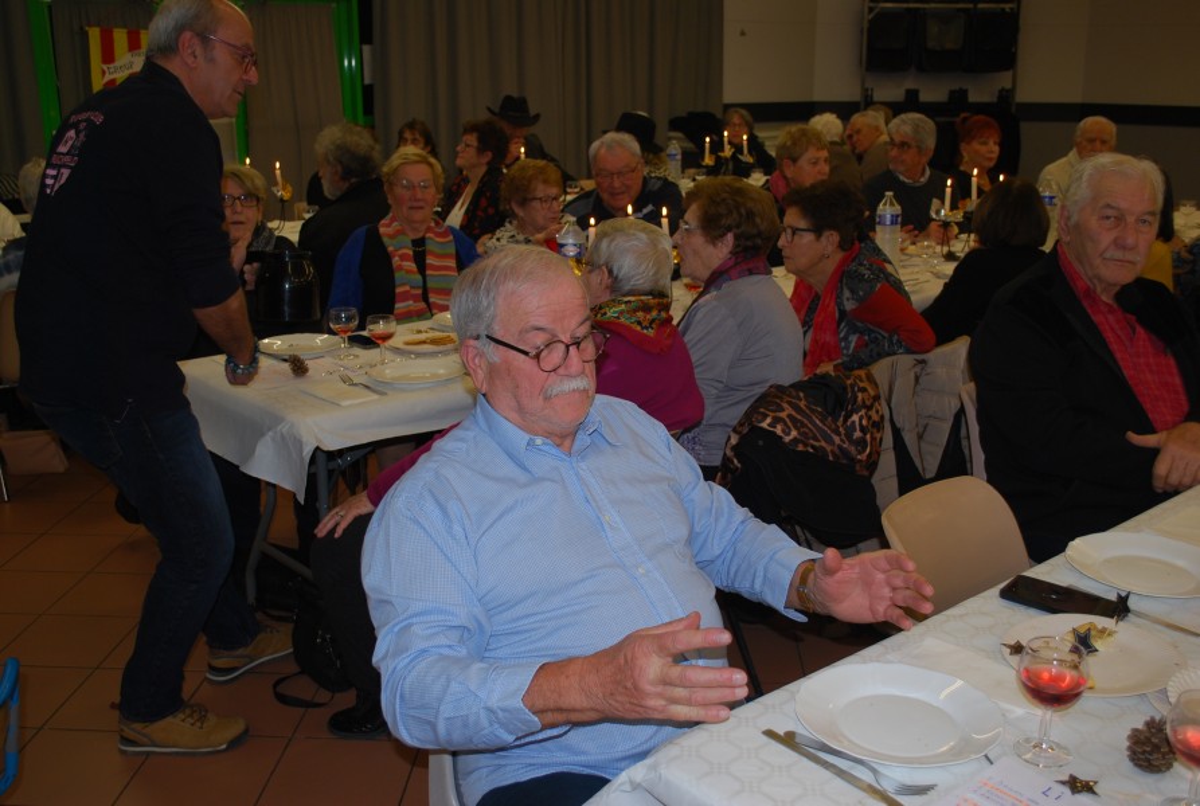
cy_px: 403
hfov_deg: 53.0
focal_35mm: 36
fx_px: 1203
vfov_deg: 37.1
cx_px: 600
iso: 200
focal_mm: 24
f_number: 4.2
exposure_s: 1/60
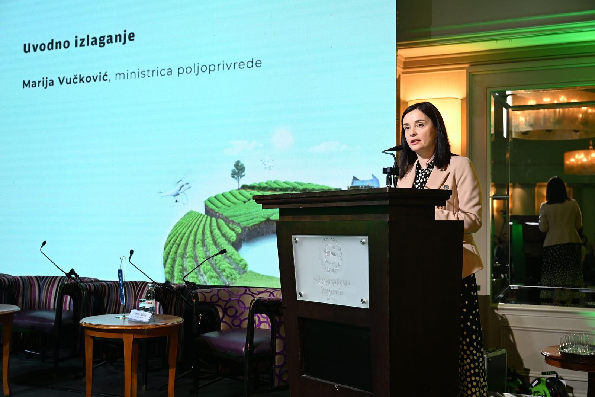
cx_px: 298
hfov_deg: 43.6
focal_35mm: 45
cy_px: 198
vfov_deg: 29.9
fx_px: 744
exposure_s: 1/160
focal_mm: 45
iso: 1400
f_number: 4
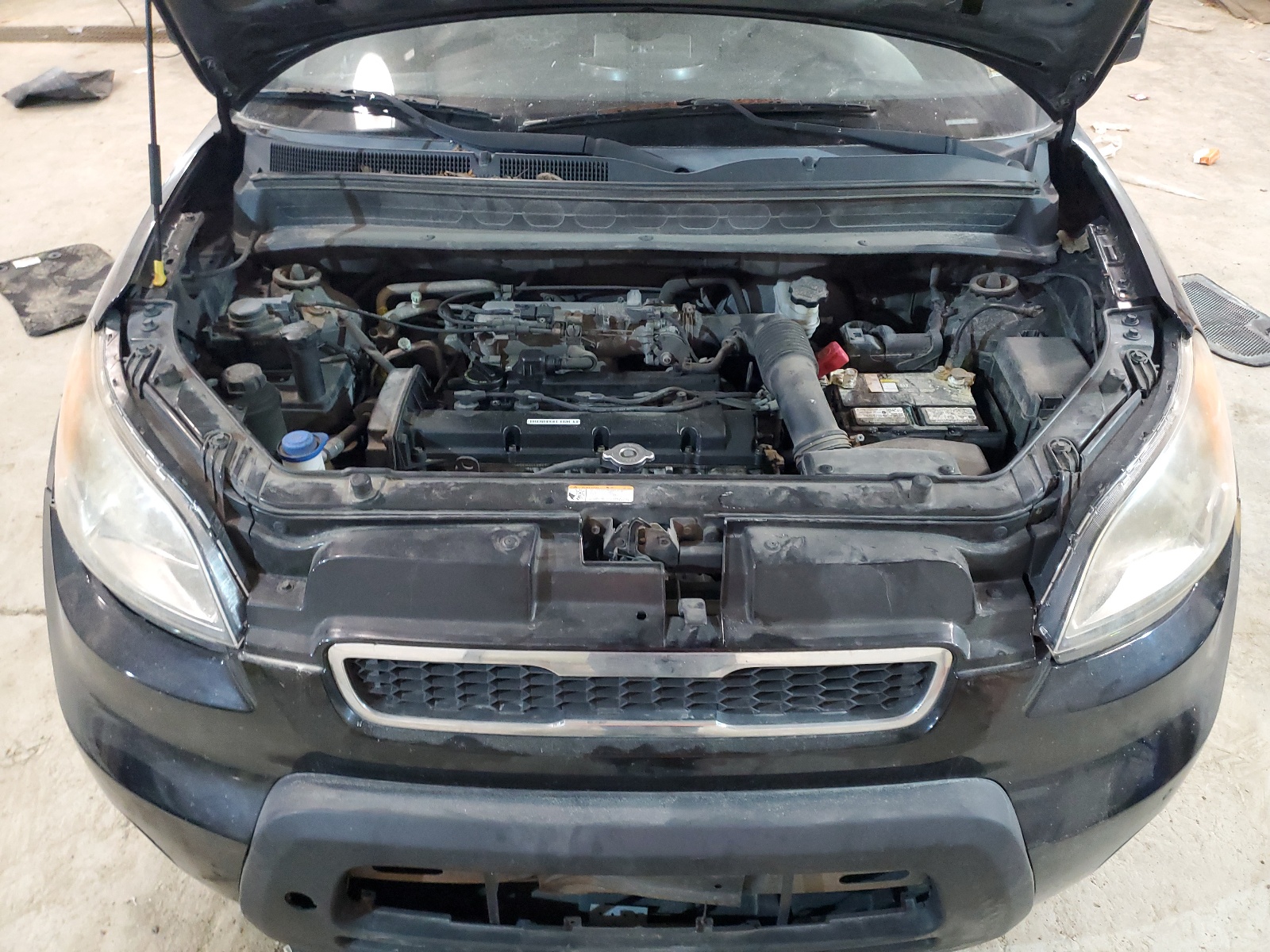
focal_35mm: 26
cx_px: 635
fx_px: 954
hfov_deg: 67.3
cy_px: 476
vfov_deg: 53.1
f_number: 1.5
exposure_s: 1/40
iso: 347
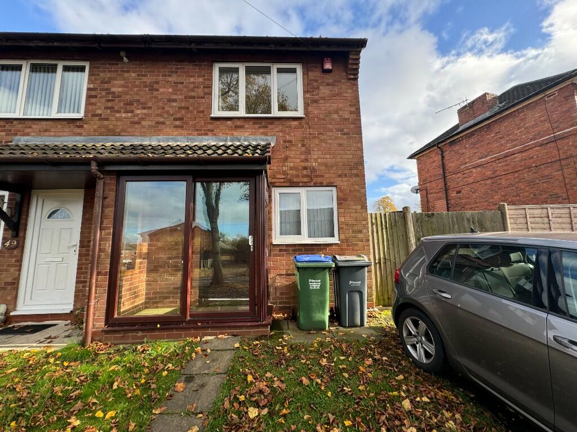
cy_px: 216
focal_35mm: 14
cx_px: 288
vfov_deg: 85.7
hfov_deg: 102.1
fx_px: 233
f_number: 2.2
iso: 40
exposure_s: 1/366
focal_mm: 2.22
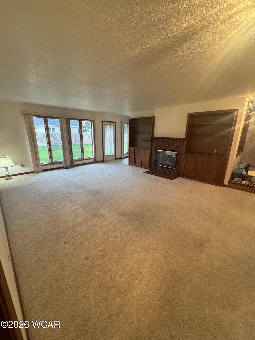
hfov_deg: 85.7
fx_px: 138
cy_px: 170
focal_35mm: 14
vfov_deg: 102.1
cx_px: 128
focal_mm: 2.22
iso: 250
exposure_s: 1/60
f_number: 2.2
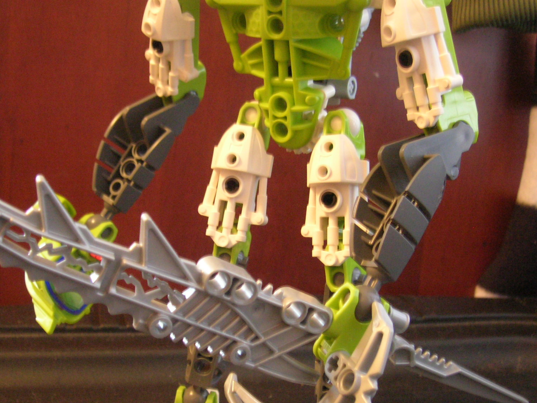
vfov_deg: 27.9
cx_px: 250
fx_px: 807
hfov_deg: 36.8
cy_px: 260
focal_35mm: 52
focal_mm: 6
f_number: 2.9
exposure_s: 1/1.3
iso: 200
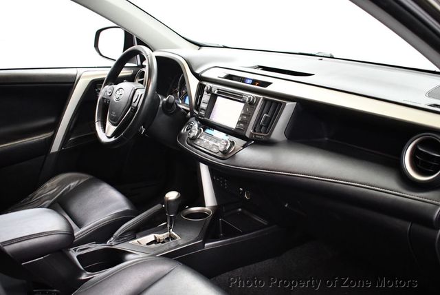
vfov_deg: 36.9
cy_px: 148
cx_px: 220
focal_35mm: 36
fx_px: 440
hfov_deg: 53.1
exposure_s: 1/80
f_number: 3.5
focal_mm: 18
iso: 3200
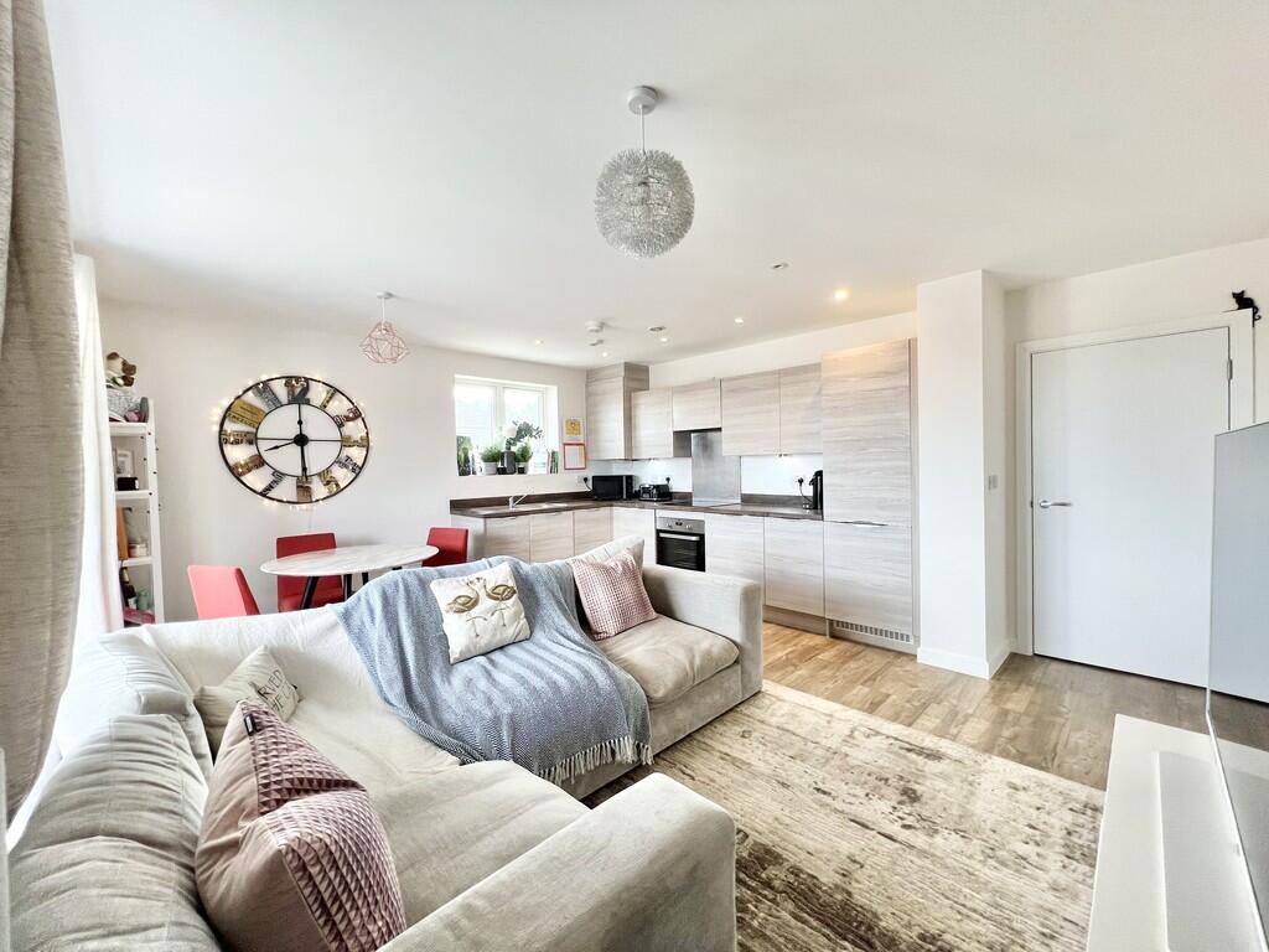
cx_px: 634
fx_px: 477
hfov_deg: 106.2
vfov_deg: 89.9
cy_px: 476
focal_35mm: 13
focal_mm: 1.57
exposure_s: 1/100
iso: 100
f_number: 1.8
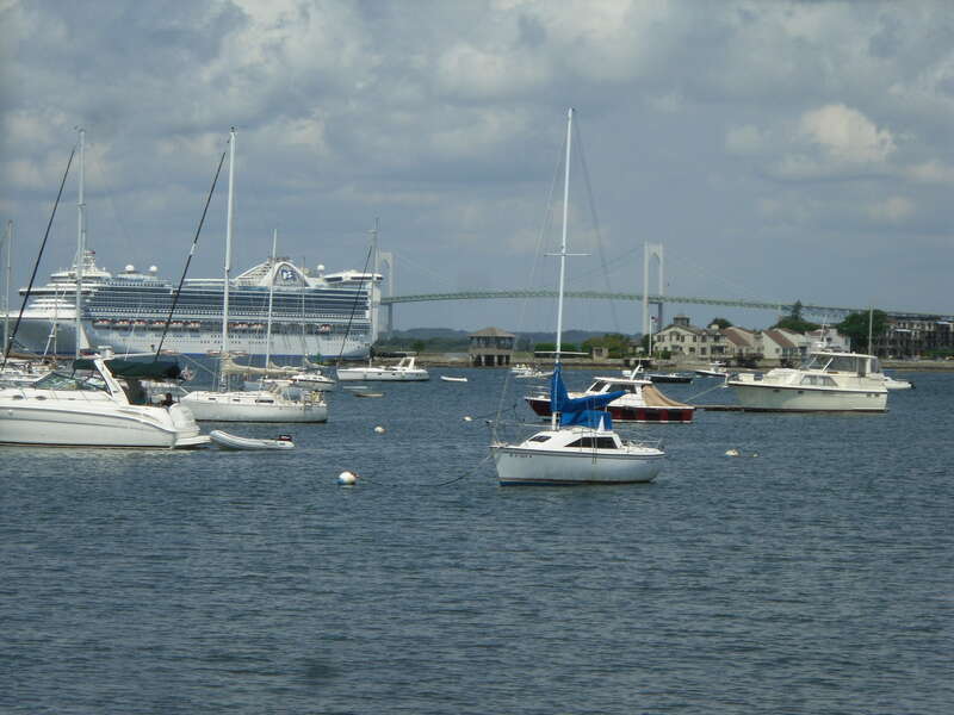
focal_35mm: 136
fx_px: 3748
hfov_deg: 14.5
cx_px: 477
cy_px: 358
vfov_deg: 10.9
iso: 80
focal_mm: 24
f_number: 6.1
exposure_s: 1/608
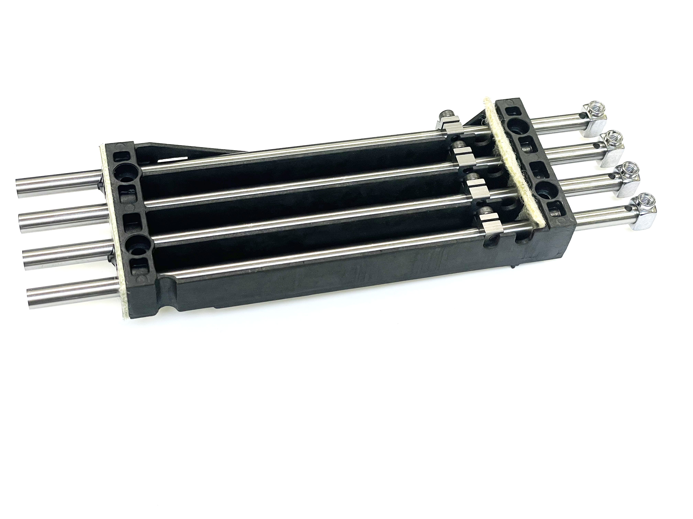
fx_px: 1041
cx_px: 346
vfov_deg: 28.0
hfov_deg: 36.8
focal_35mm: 52
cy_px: 260
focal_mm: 6
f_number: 2
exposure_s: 1/100
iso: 40
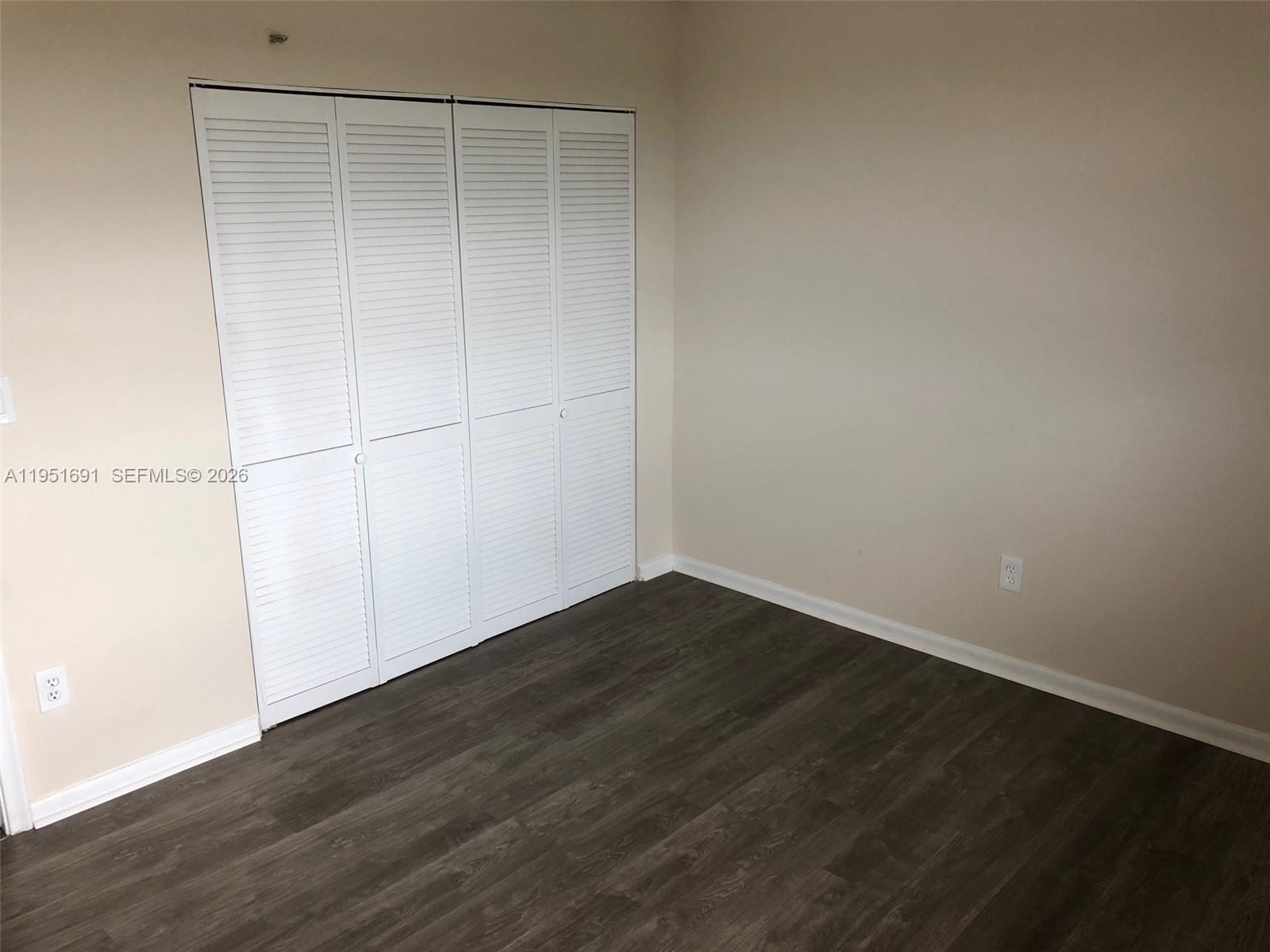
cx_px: 635
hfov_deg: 63.4
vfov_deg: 49.7
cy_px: 476
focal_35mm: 28
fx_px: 1027
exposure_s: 1/40
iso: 25
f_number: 1.8
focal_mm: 3.99
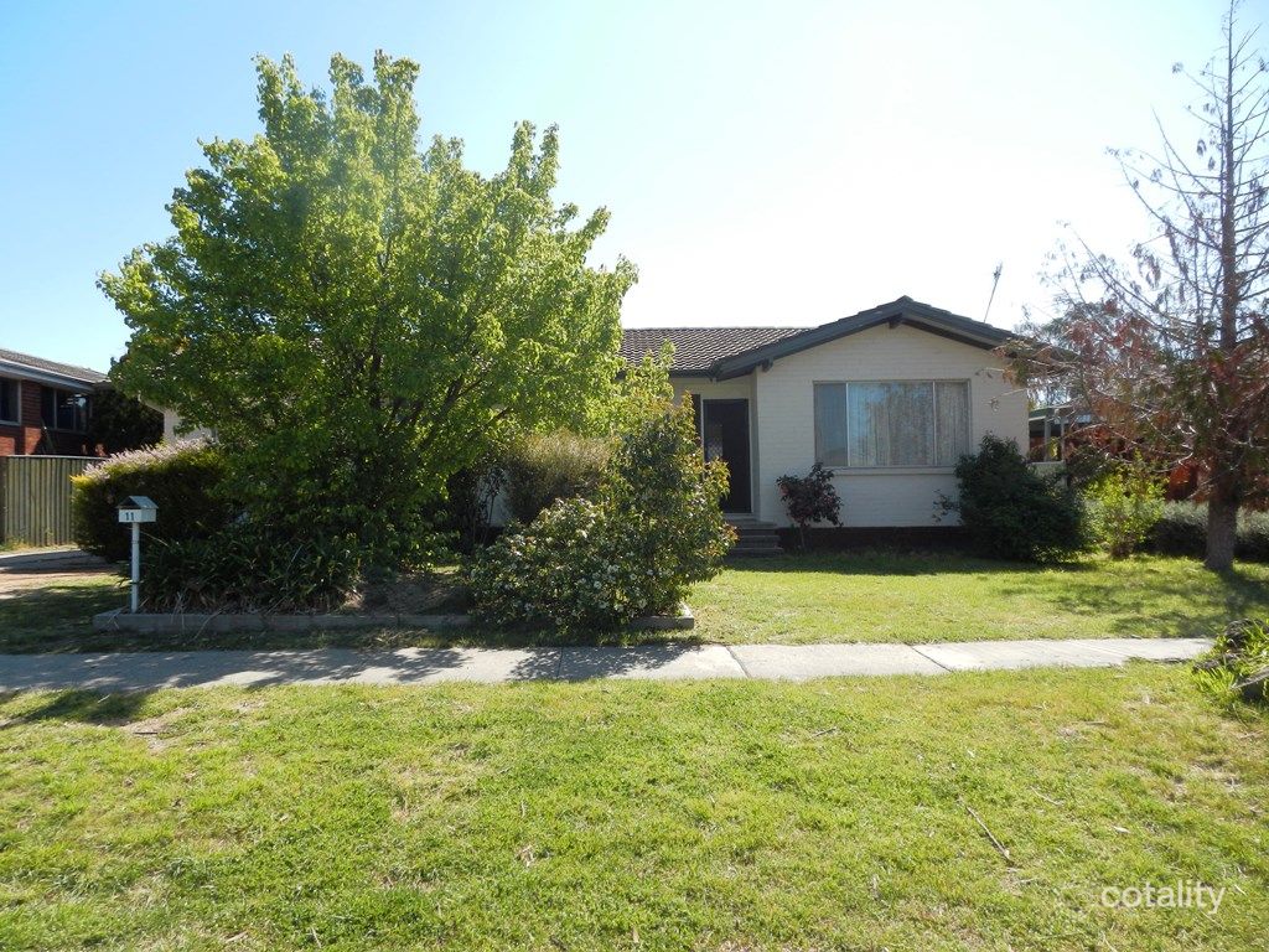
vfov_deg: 54.9
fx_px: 916
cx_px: 634
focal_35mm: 25
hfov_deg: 69.4
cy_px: 476
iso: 160
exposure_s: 1/250
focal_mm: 4.5
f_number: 6.4
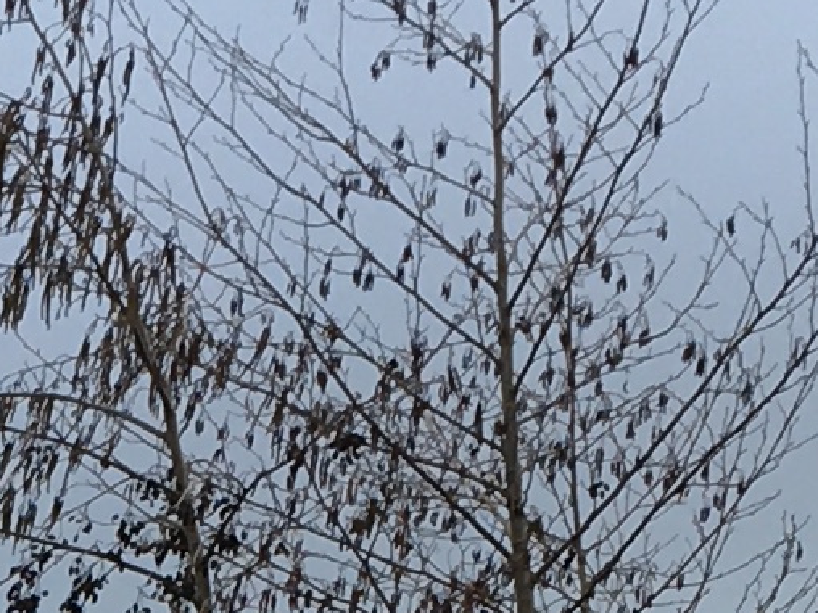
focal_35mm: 230
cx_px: -452
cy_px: 2030
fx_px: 5435
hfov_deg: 8.4
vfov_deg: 5.9
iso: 25
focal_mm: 4.15
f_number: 2.2
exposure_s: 1/216
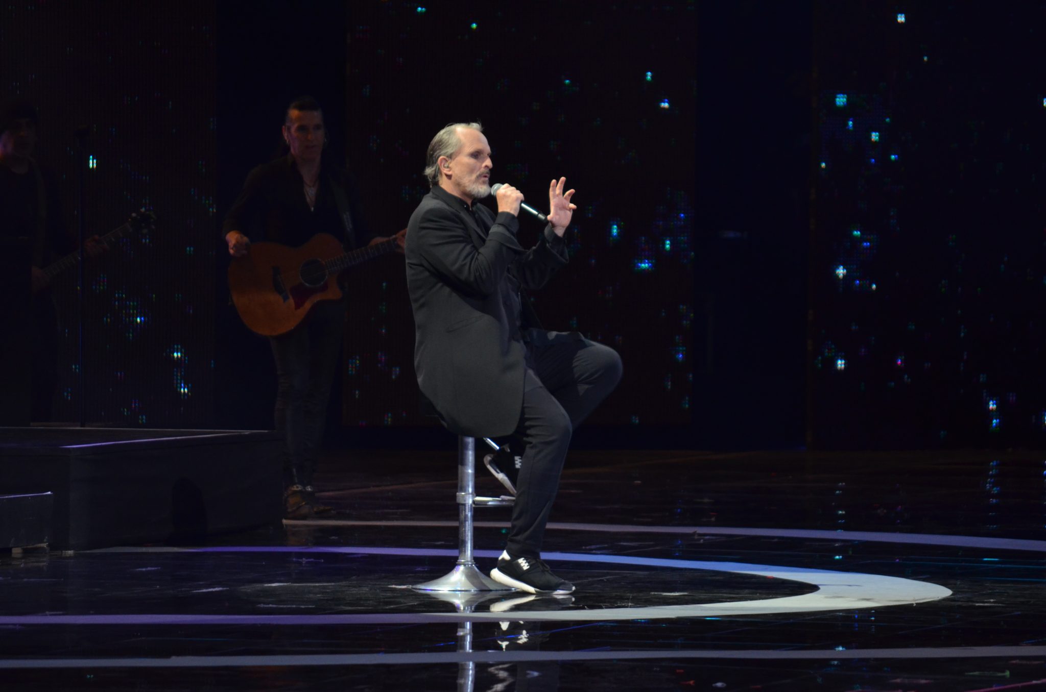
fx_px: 8698
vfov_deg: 4.6
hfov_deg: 6.9
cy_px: 346
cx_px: 523
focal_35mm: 300
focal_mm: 200
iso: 1000
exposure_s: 1/125
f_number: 5.6
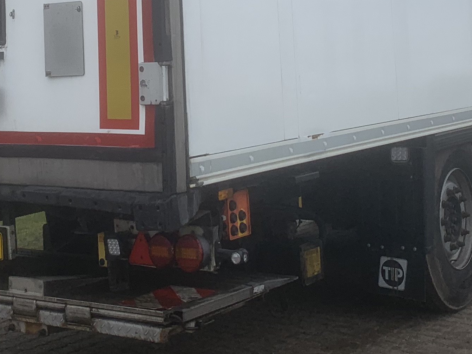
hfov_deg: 24.9
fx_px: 1064
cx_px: 170
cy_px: -58
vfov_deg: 18.1
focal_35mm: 78
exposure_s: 1/936
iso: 25
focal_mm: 4.25
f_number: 1.8
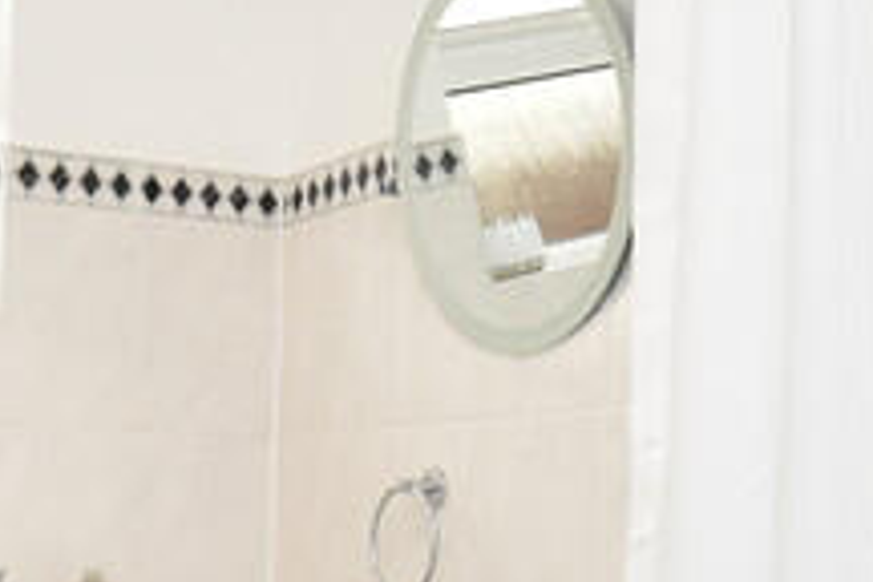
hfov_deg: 28.2
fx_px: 1722
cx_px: 251
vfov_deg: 19.0
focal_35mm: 71
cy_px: 455
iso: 1400
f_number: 10
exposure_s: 1/60
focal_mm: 10
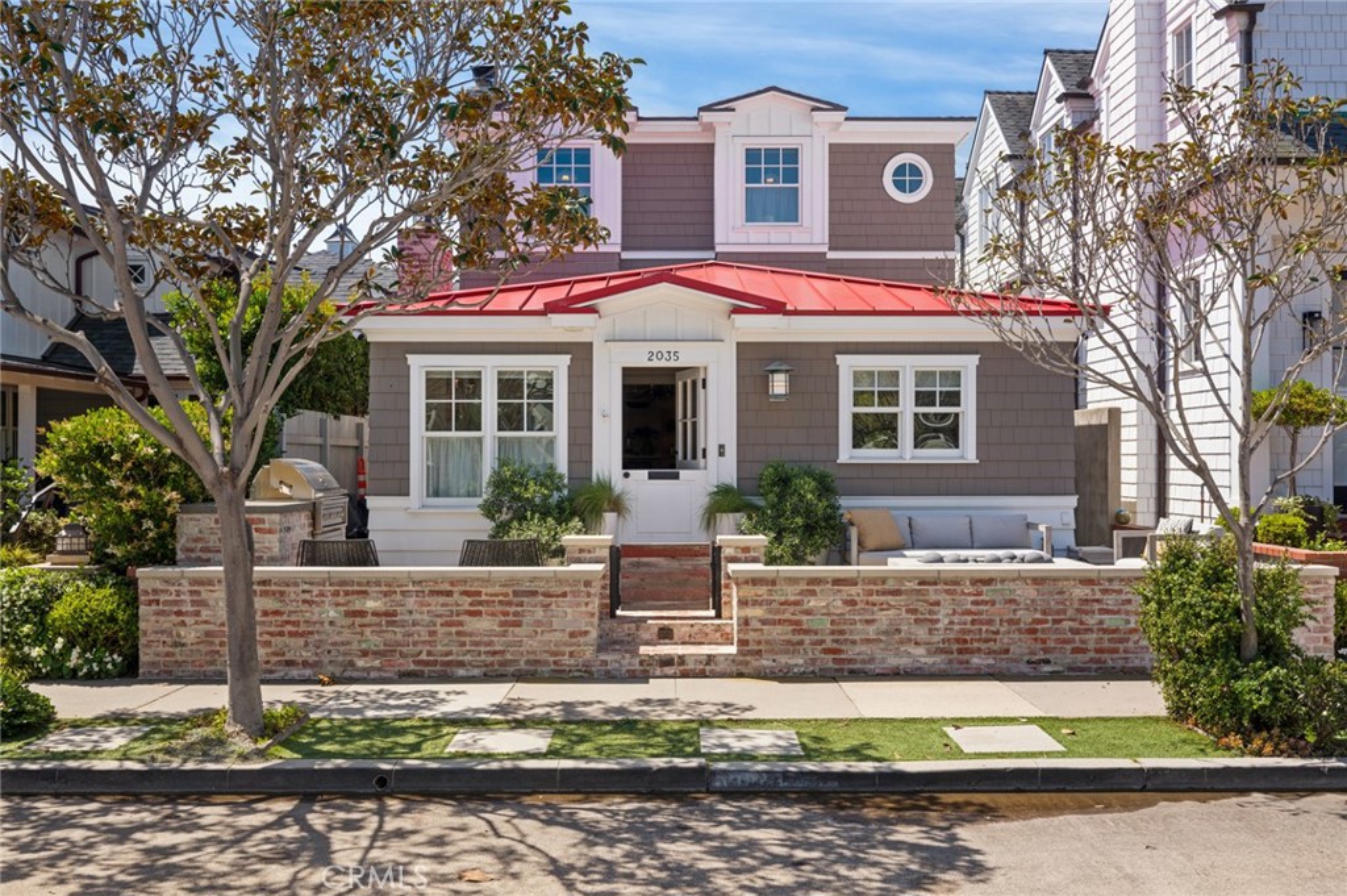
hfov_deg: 57.3
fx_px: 1234
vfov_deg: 39.9
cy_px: 448
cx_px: 674
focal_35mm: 33
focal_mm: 33
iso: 80
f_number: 9
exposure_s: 1/80
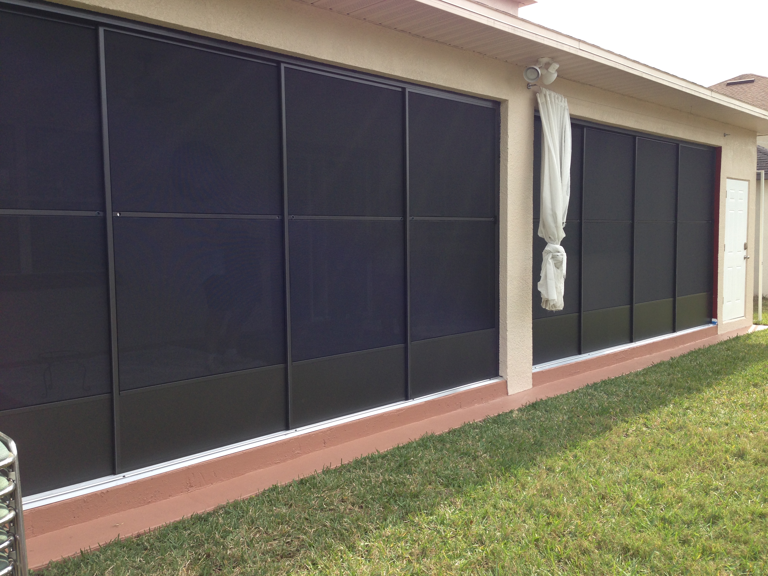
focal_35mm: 33
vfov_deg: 42.9
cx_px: 384
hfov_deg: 55.4
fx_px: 732
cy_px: 288
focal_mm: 4.12
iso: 50
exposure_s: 1/661
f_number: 2.4
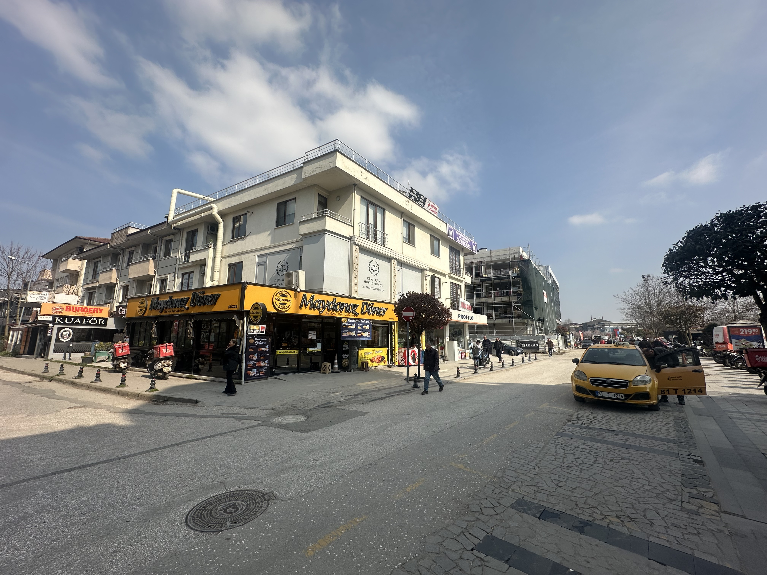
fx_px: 310
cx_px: 384
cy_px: 288
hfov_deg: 102.1
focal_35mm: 14
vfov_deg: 85.7
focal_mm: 2.22
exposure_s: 1/2506
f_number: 2.2
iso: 40
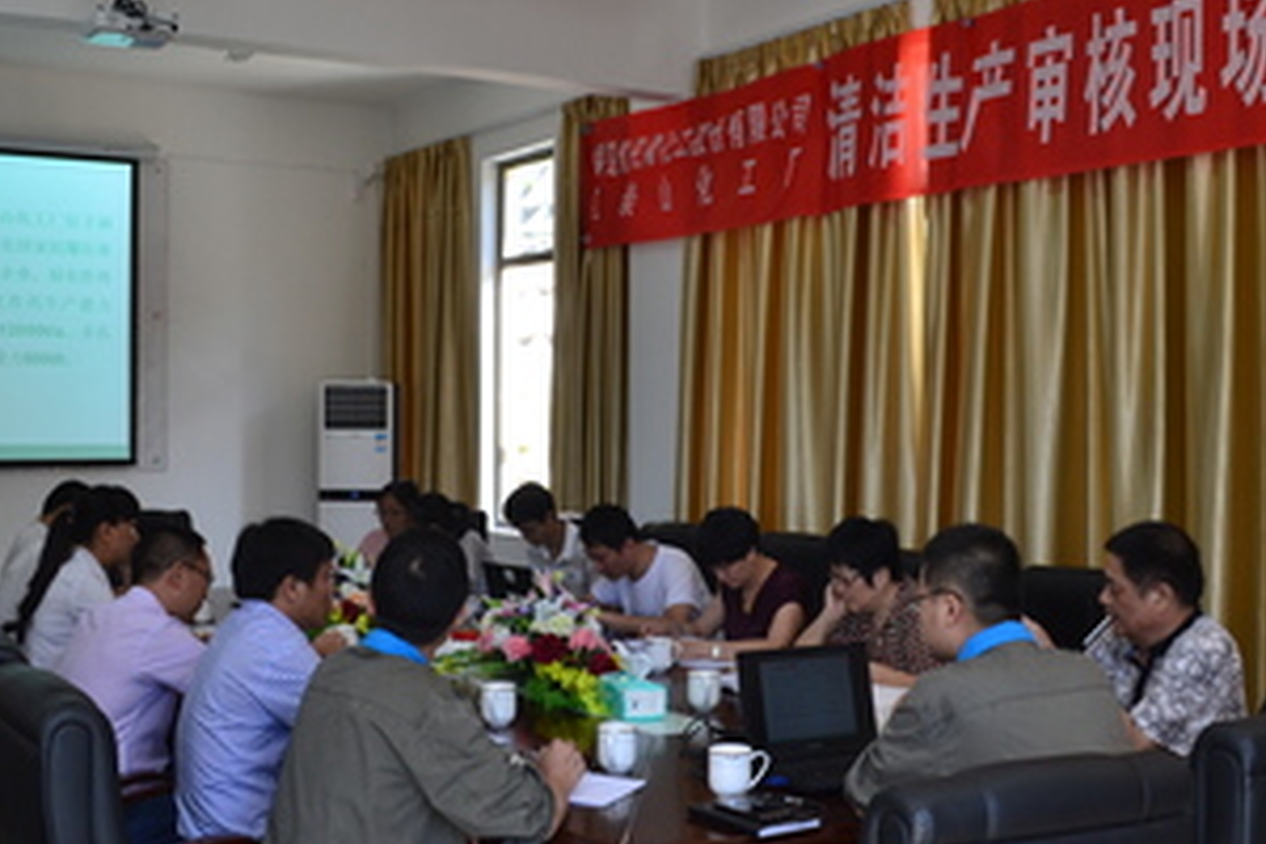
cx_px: 637
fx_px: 1582
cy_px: 395
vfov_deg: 29.9
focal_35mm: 45
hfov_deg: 43.6
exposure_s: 1/50
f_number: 8
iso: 400
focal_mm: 18
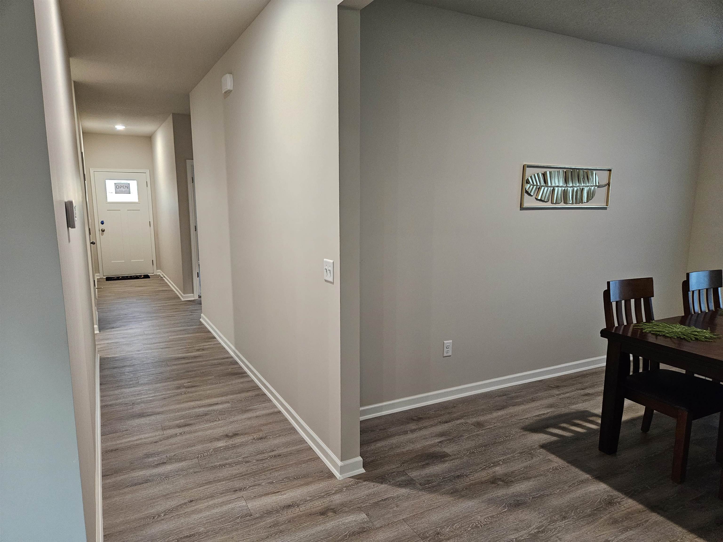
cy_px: 271
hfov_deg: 73.9
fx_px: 480
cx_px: 362
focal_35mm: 23
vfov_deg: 58.9
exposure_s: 1/120
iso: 500
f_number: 1.8
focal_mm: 5.4
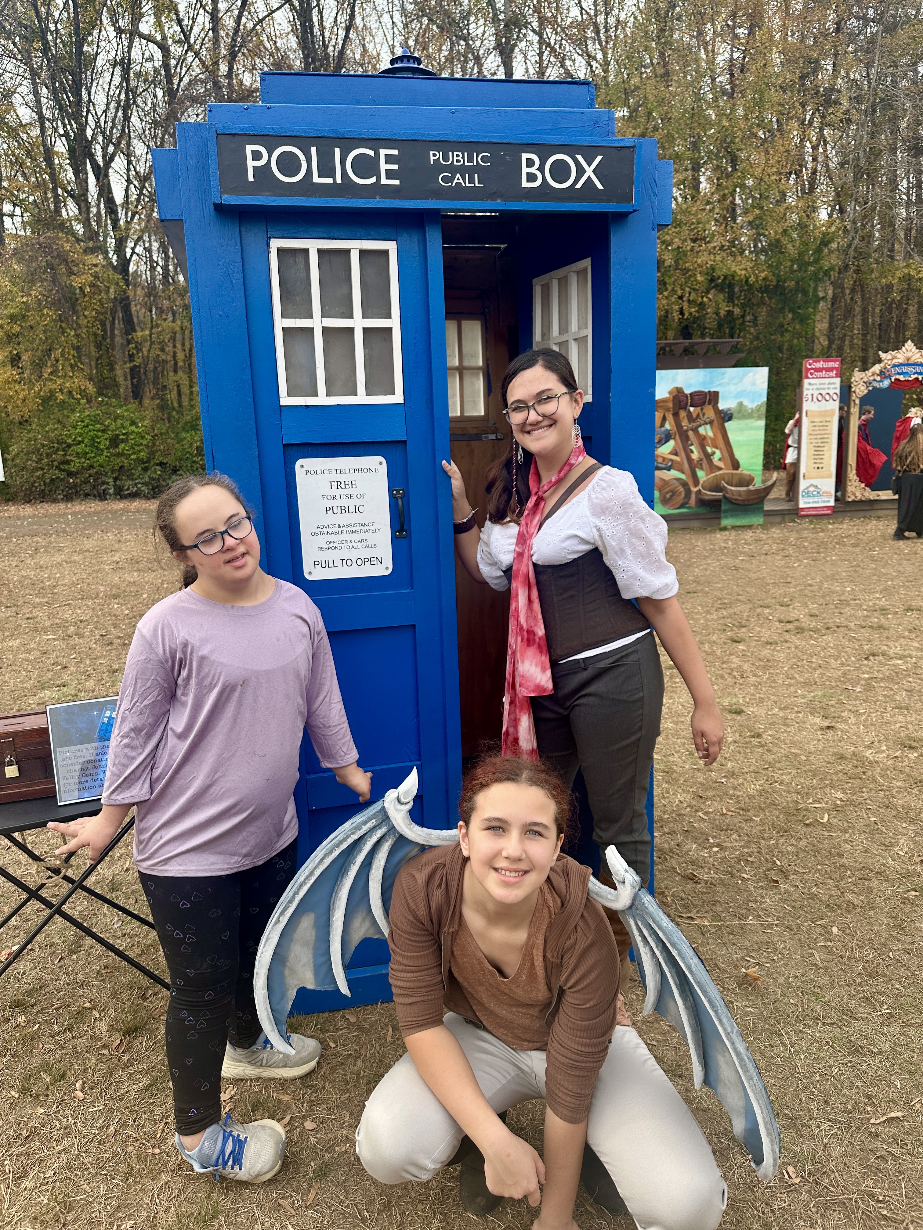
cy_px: 615
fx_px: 853
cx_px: 462
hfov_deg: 56.8
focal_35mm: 24
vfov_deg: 71.6
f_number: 1.78
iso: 80
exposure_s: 1/1393
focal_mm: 6.86
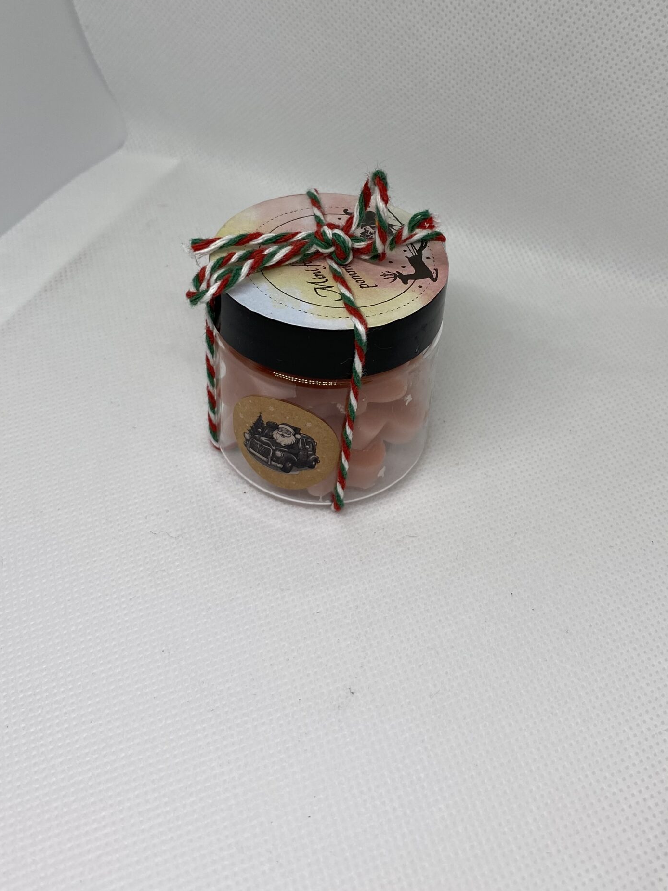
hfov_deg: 39.7
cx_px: 334
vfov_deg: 50.9
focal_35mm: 36
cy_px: 340
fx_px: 926
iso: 32
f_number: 1.8
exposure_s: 1/170
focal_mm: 4.25
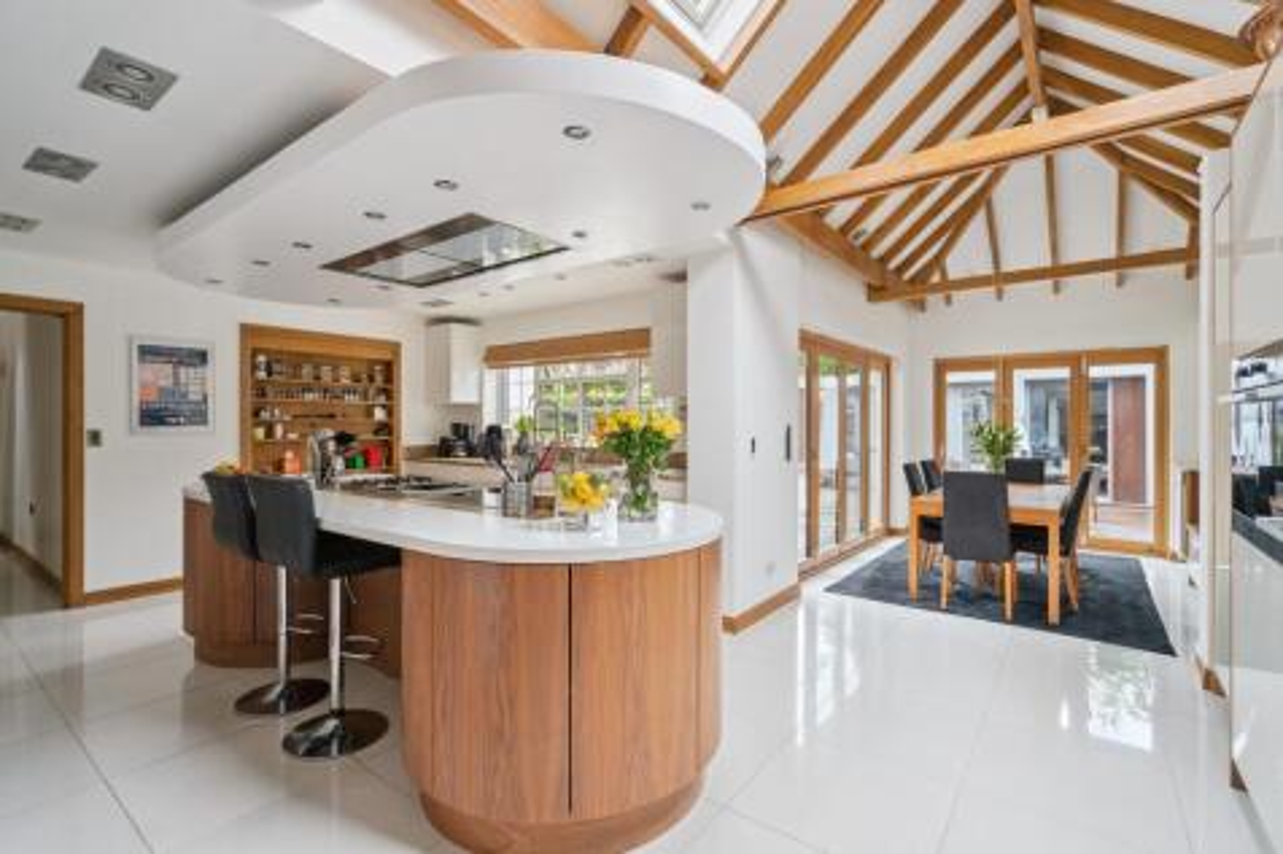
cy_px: 427
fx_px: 570
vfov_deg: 73.7
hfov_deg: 96.8
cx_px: 642
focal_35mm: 16
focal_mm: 16
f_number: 5.6
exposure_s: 1/13
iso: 640
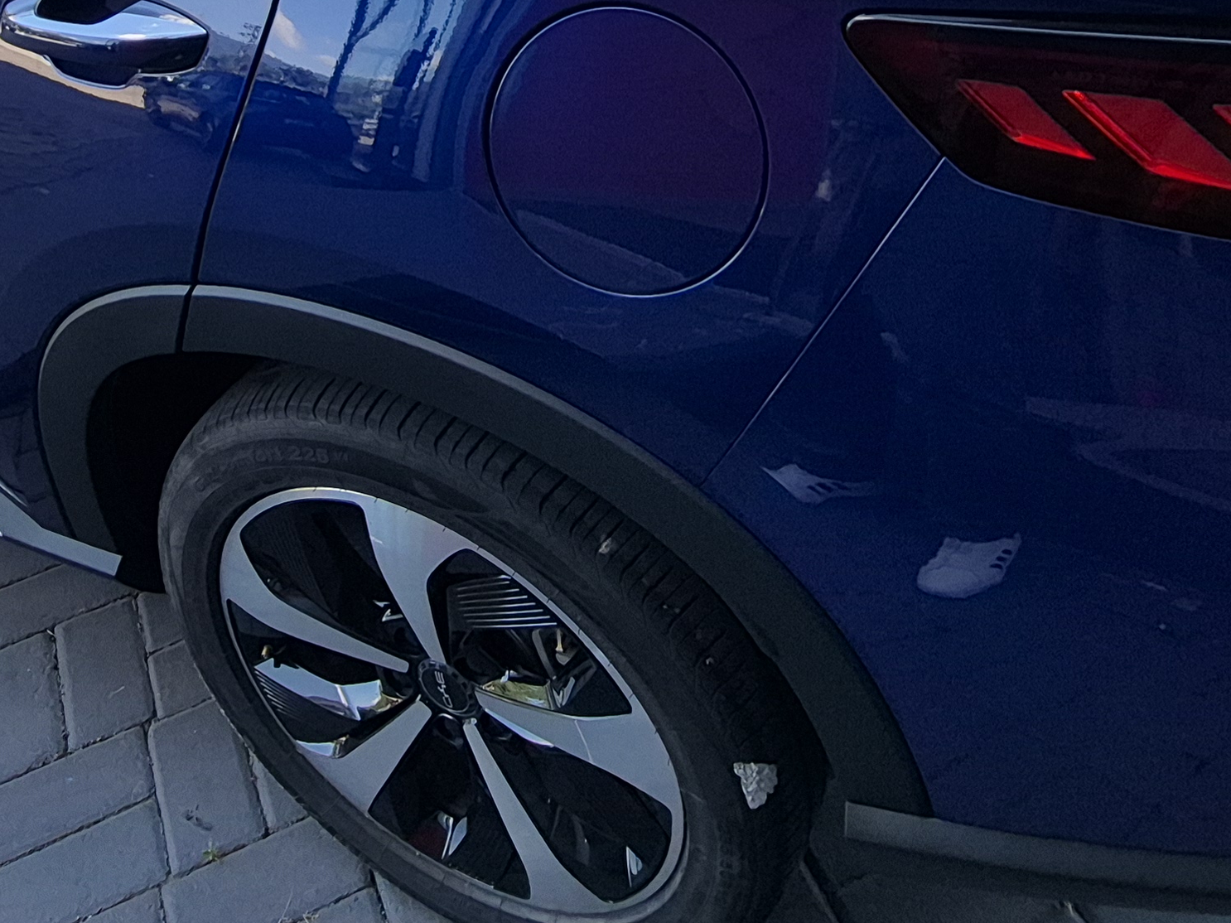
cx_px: 541
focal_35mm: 35
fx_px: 1244
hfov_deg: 52.5
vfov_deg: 37.4
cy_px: 55
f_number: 2.2
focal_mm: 1.74
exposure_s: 1/393
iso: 50
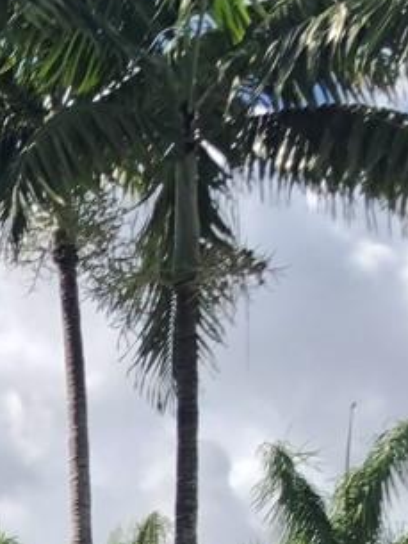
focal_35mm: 147
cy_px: 1042
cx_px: -463
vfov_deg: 12.1
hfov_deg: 9.3
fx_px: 2309
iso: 20
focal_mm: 3.99
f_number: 1.8
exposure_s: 1/1245
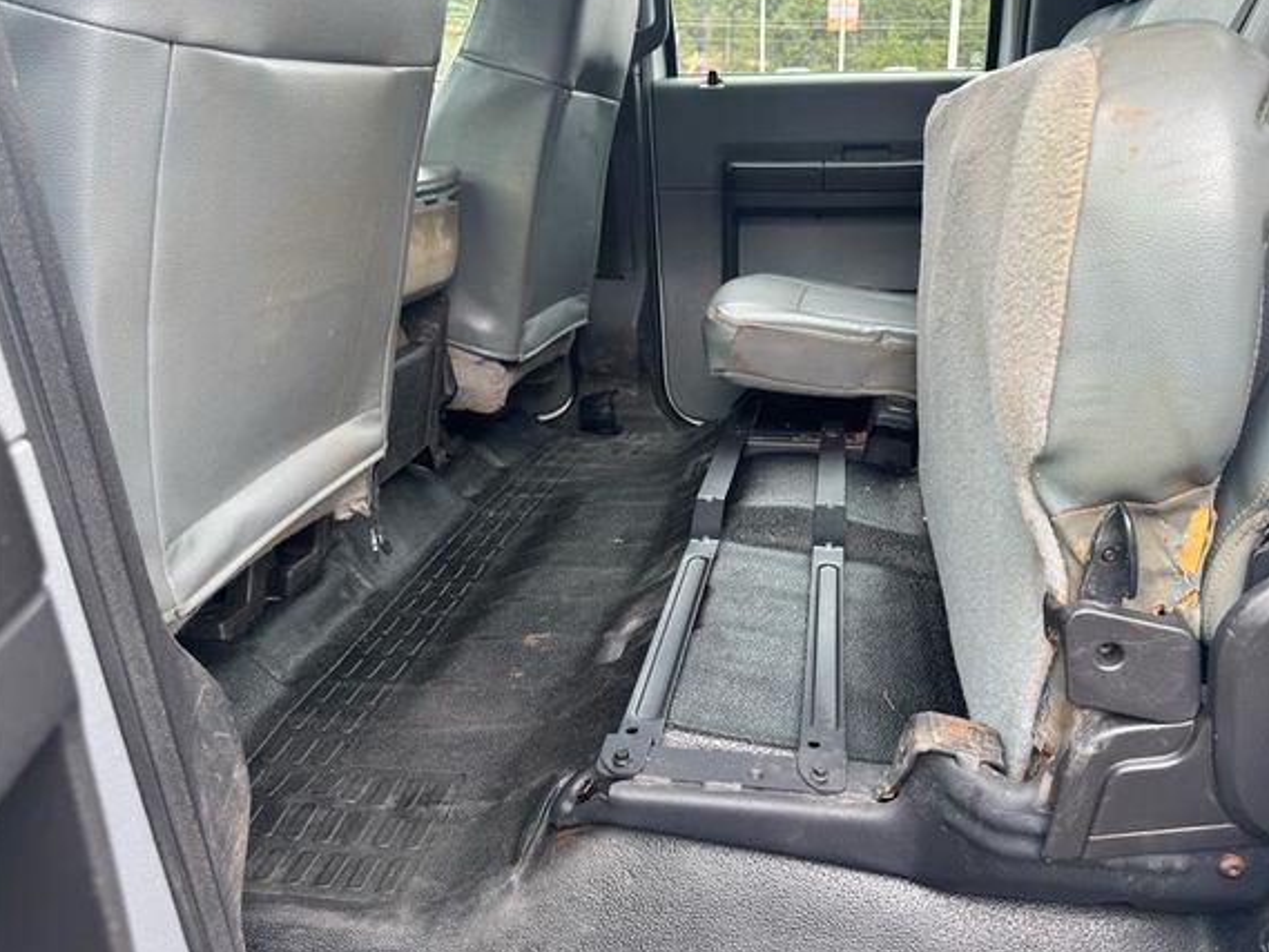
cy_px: 464
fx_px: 990
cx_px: 700
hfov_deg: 65.1
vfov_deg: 51.4
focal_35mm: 27
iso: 64
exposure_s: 1/166
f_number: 1.78
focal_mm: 6.76
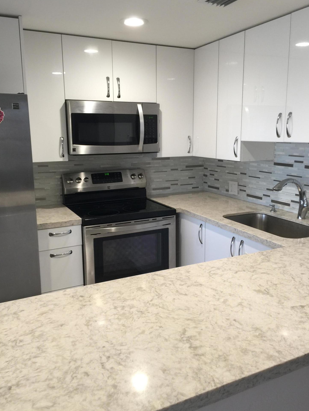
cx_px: 157
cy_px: 200
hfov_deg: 46.8
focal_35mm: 30
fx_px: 357
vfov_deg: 60.0
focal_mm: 4.15
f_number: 2.2
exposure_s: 1/15
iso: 32
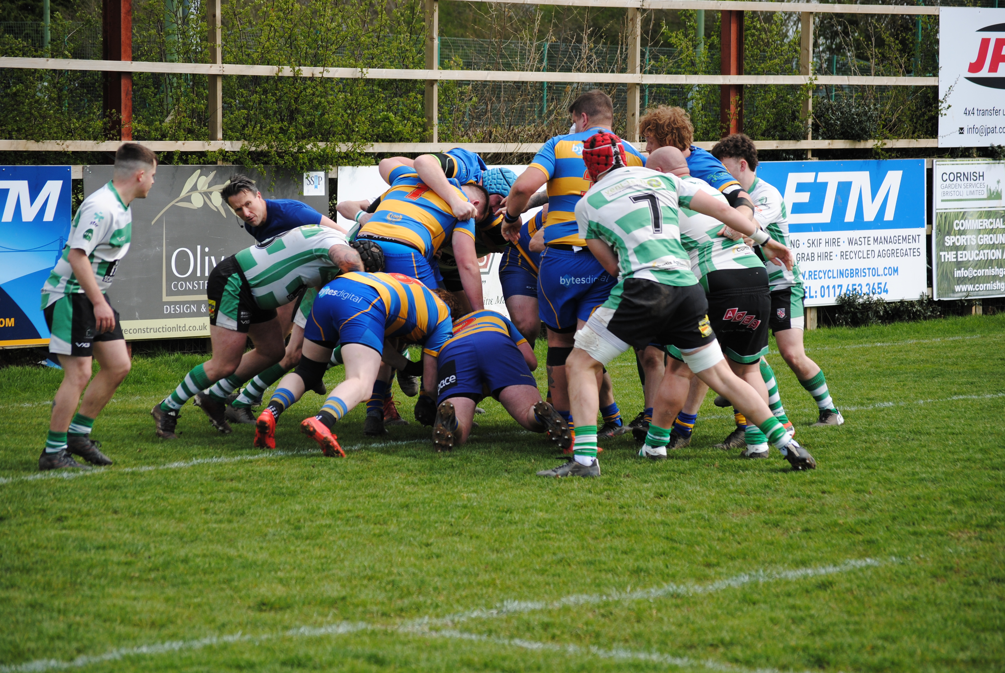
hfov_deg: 14.8
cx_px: 502
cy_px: 336
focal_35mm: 138
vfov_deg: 10.0
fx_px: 3857
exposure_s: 1/500
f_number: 5.6
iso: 140
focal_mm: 92
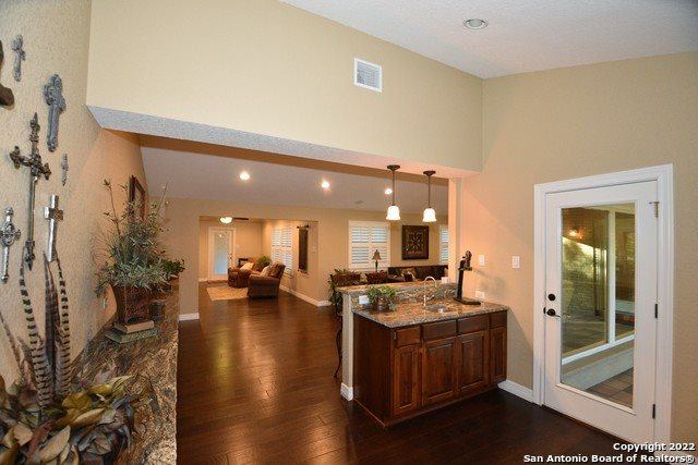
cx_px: 349
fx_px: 291
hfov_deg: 100.4
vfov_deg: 77.4
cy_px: 232
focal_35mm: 15
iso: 1600
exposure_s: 1/80
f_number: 4
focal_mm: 10
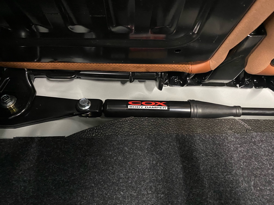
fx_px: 206
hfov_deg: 67.3
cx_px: 137
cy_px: 102
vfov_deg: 53.1
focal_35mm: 26
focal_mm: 4.25
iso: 800
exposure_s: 1/30
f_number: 1.8
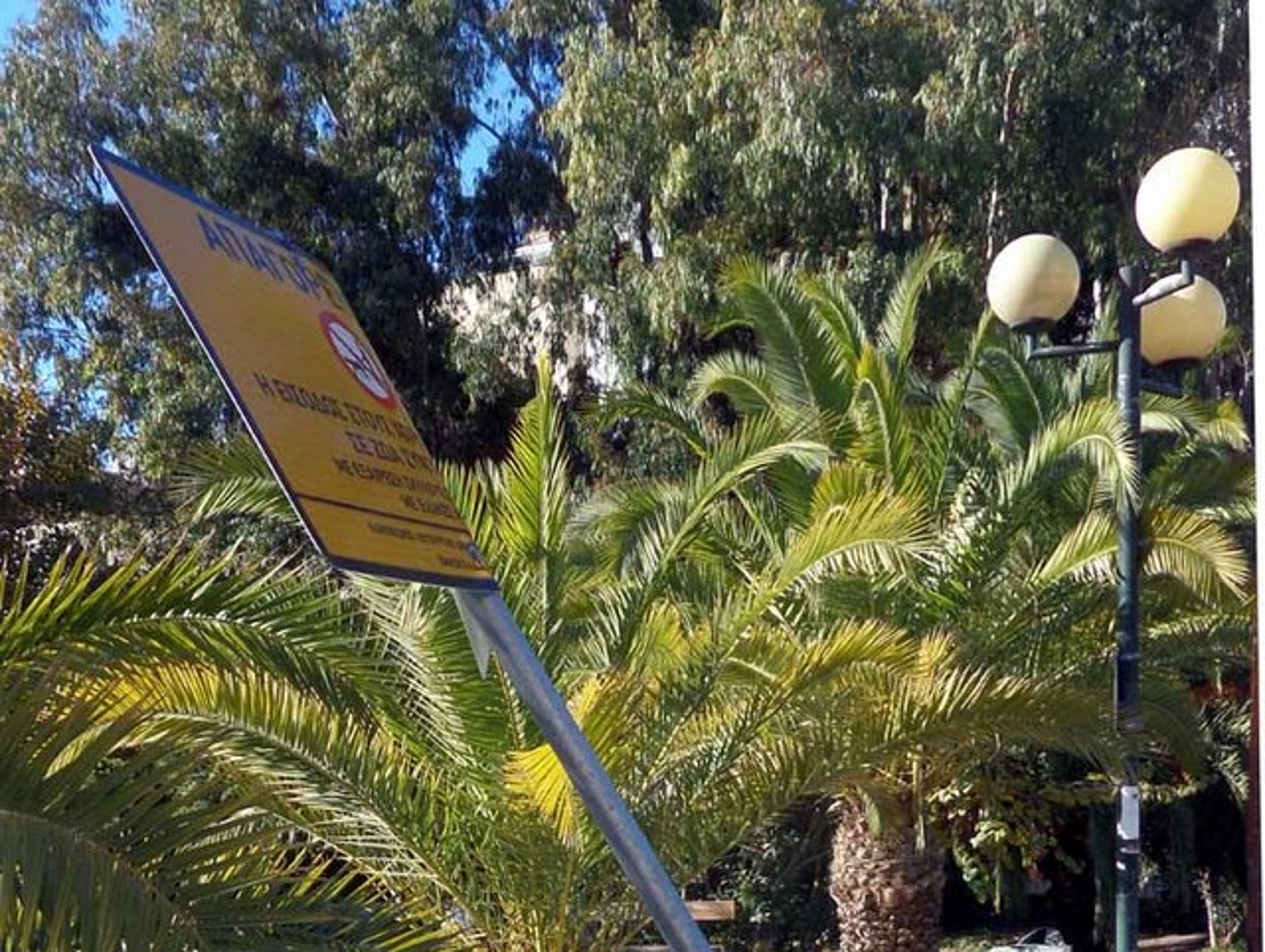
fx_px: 878
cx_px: 632
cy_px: 476
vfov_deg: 56.9
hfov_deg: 71.5
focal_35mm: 24
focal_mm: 4.3
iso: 80
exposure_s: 1/500
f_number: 3.1
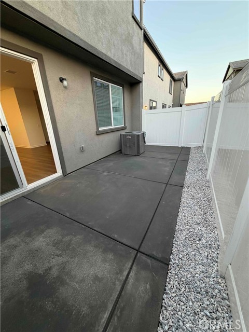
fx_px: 134
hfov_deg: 85.7
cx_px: 124
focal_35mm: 14
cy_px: 166
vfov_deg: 102.1
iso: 250
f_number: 2.2
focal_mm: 2.22
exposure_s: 1/120
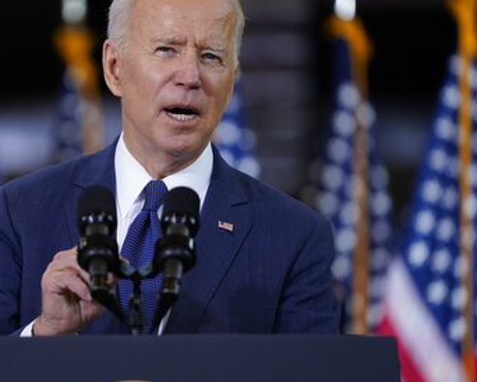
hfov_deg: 6.9
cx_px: 162
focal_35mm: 281
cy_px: 171
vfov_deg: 5.5
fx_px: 3969
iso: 2000
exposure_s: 1/640
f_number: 2.8
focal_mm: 200
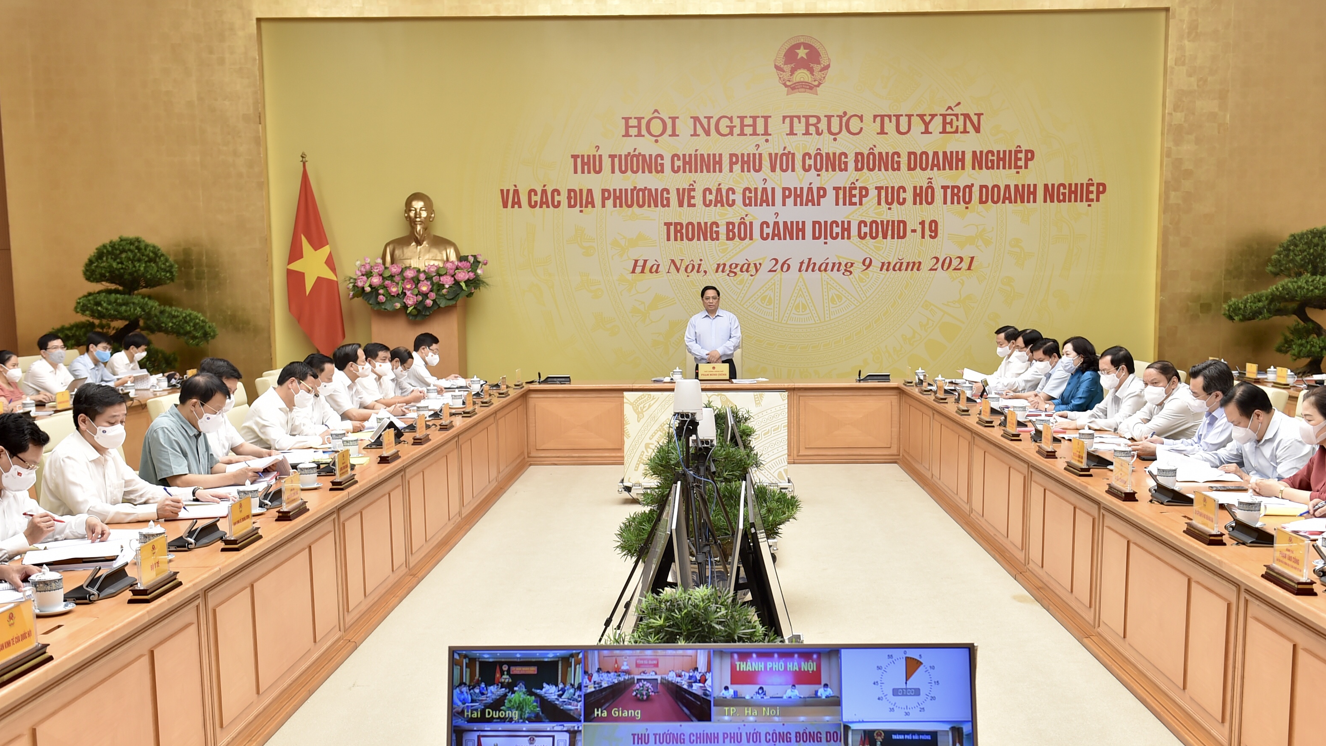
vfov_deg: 28.2
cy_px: 490
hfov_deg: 48.3
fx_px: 1477
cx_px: 699
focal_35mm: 42
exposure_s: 1/160
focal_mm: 34
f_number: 4
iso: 500
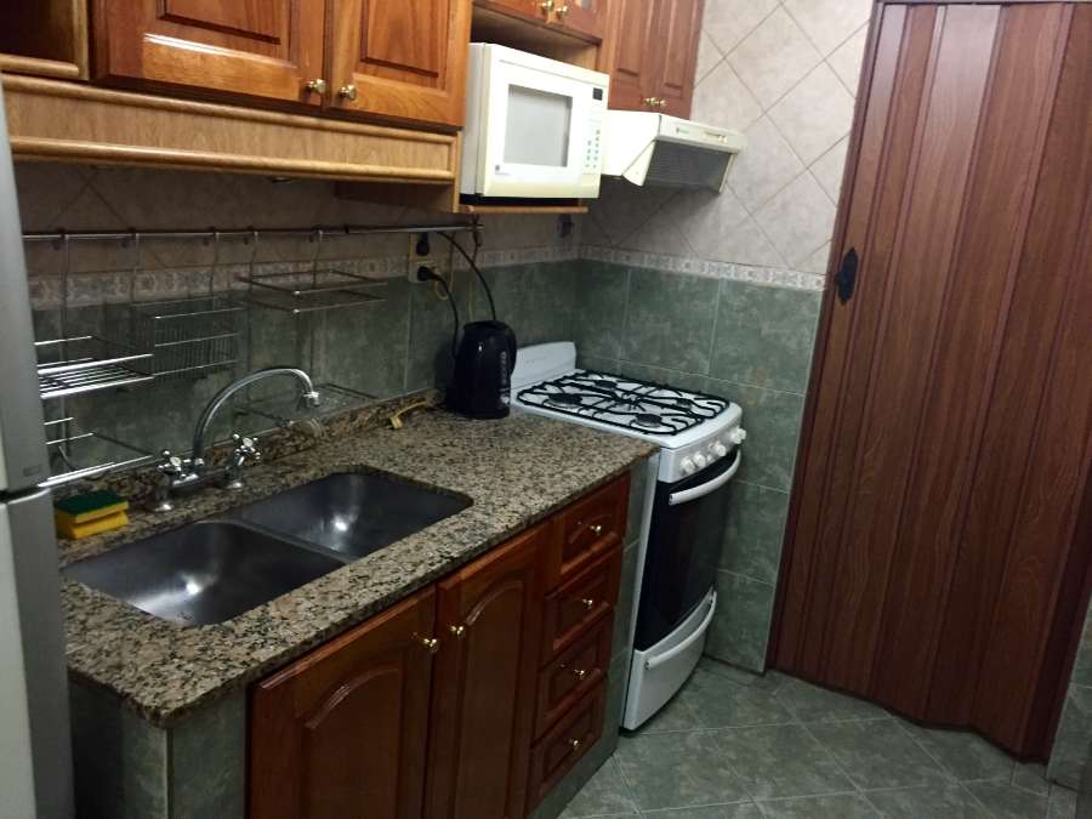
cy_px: 410
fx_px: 915
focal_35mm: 29
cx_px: 546
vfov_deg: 48.2
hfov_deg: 61.7
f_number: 2.2
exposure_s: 1/17
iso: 250
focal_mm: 4.15
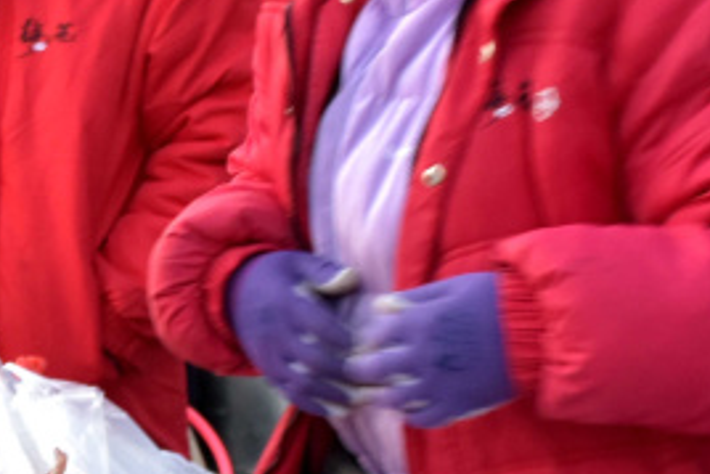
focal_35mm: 161
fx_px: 3177
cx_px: -82
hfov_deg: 12.5
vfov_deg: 8.5
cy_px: 493
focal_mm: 24
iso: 320
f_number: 4
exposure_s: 1/40
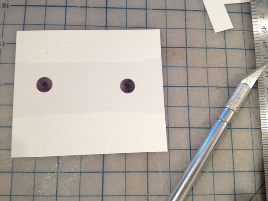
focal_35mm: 35
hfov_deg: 52.6
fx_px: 271
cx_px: 134
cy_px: 100
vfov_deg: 40.7
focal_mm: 4.28
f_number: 2.4
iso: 125
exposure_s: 1/20
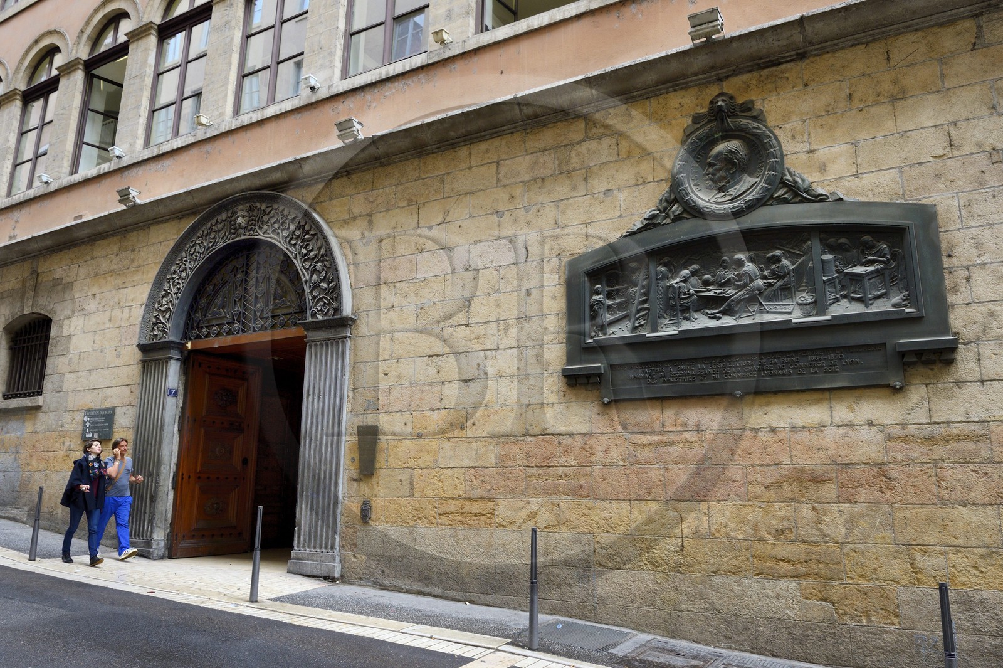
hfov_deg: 69.4
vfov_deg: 49.5
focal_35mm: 26
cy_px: 334
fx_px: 724
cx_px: 502
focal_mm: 26
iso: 800
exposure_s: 1/250
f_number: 8
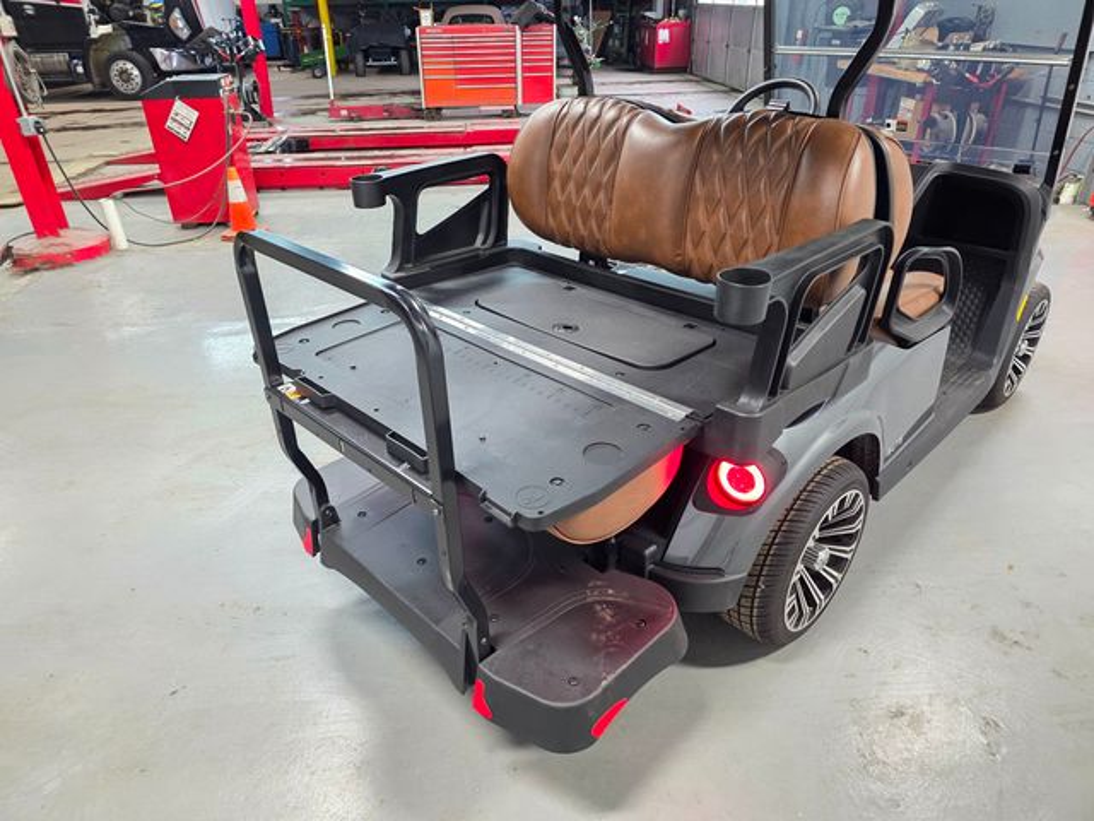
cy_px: 410
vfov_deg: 58.9
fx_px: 727
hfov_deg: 73.9
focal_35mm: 23
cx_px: 547
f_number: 1.7
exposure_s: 1/120
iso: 320
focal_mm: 6.3
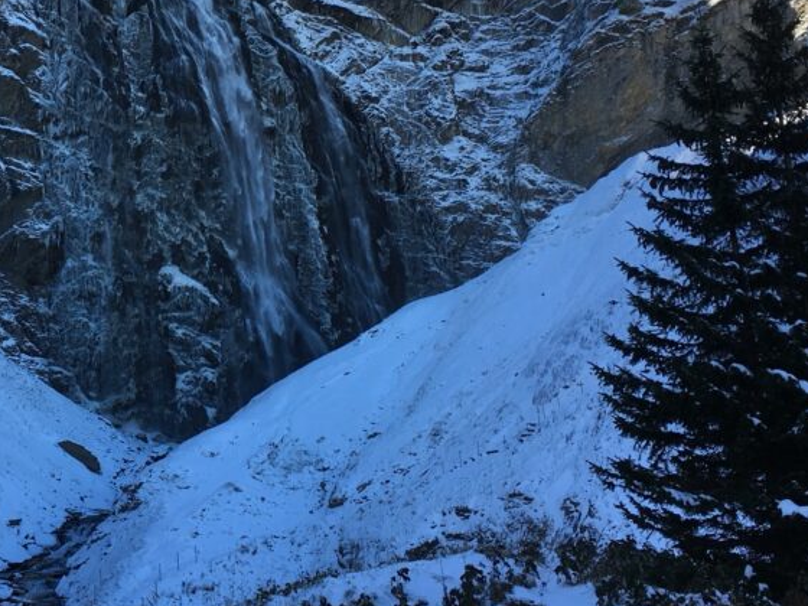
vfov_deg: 27.2
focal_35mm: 53
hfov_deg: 35.6
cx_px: 228
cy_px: 157
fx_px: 1237
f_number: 2.2
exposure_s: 1/596
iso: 25
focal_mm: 4.15
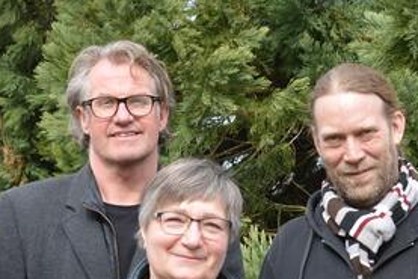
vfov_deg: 10.5
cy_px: 276
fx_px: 1510
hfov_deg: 15.7
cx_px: 311
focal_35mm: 130
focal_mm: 32
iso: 100
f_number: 6.3
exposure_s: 1/160
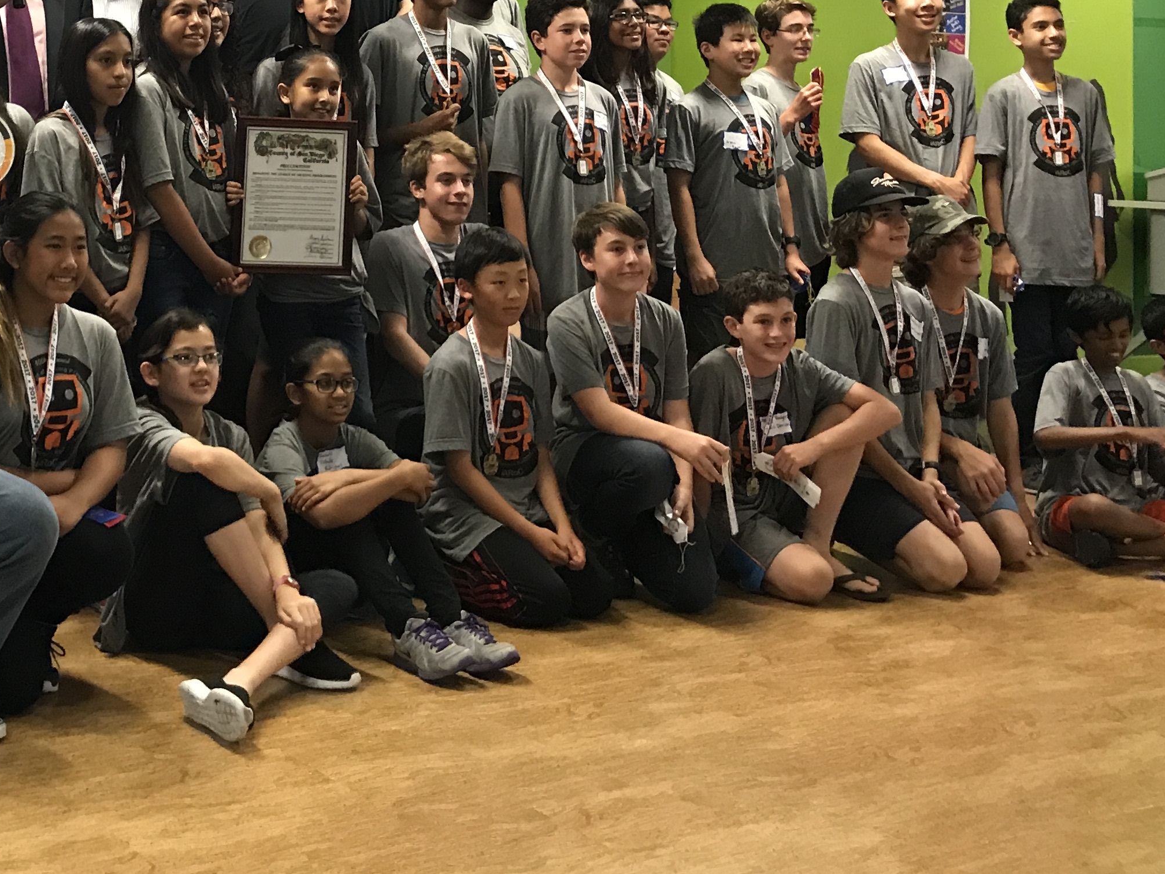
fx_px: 1885
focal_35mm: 56
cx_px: 279
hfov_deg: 33.6
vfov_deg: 25.1
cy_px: 41
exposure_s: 1/13
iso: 100
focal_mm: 3.99
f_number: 1.8
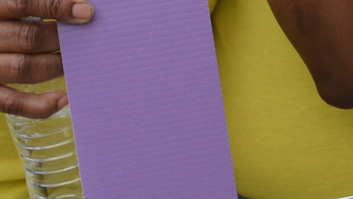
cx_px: 611
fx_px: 2499
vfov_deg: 4.5
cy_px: -269
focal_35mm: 267
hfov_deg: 7.8
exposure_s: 1/200
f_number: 7.1
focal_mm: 26
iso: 100
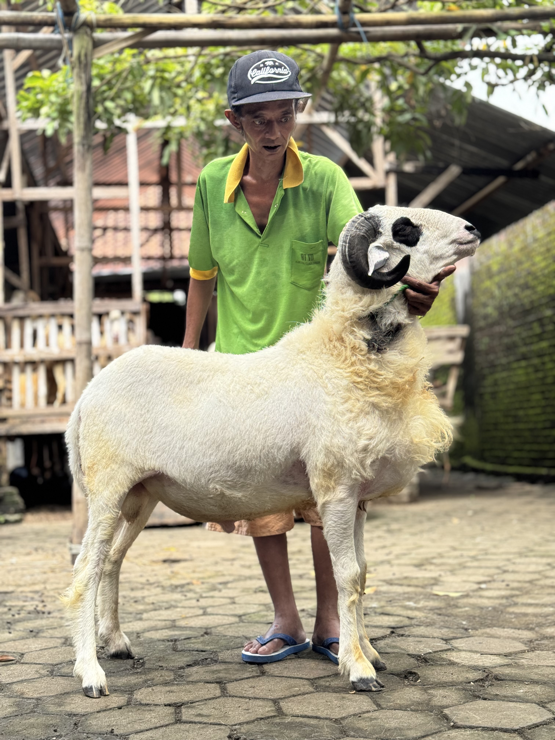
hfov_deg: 30.3
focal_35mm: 48
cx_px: 278
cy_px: 370
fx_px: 1026
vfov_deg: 39.7
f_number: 1.78
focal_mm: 6.76
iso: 64
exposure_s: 1/302
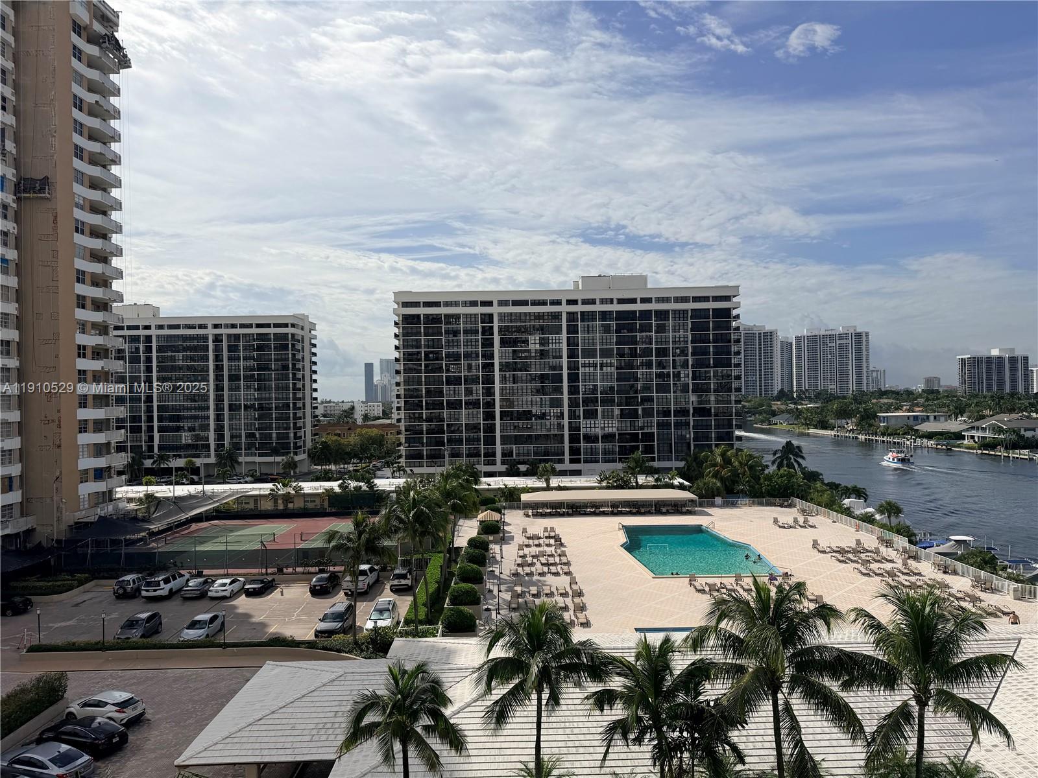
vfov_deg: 56.8
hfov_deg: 71.6
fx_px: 720
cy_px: 389
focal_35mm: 24
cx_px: 519
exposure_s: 1/17544
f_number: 1.78
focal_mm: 6.76
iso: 80
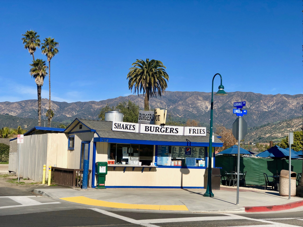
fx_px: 499
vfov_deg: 25.7
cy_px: 114
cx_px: 152
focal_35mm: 57
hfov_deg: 33.8
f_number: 2.8
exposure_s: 1/1215
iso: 20
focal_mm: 6.6
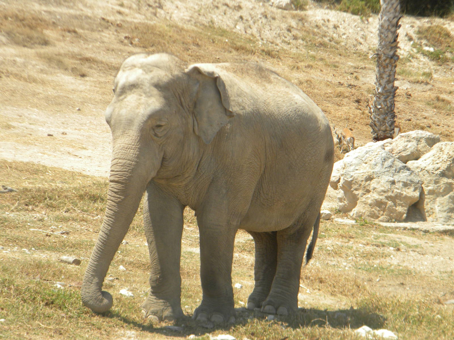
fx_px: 1941
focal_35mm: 148
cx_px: 227
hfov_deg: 13.3
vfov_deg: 10.0
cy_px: 170
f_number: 5
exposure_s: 1/498
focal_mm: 26.8
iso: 105
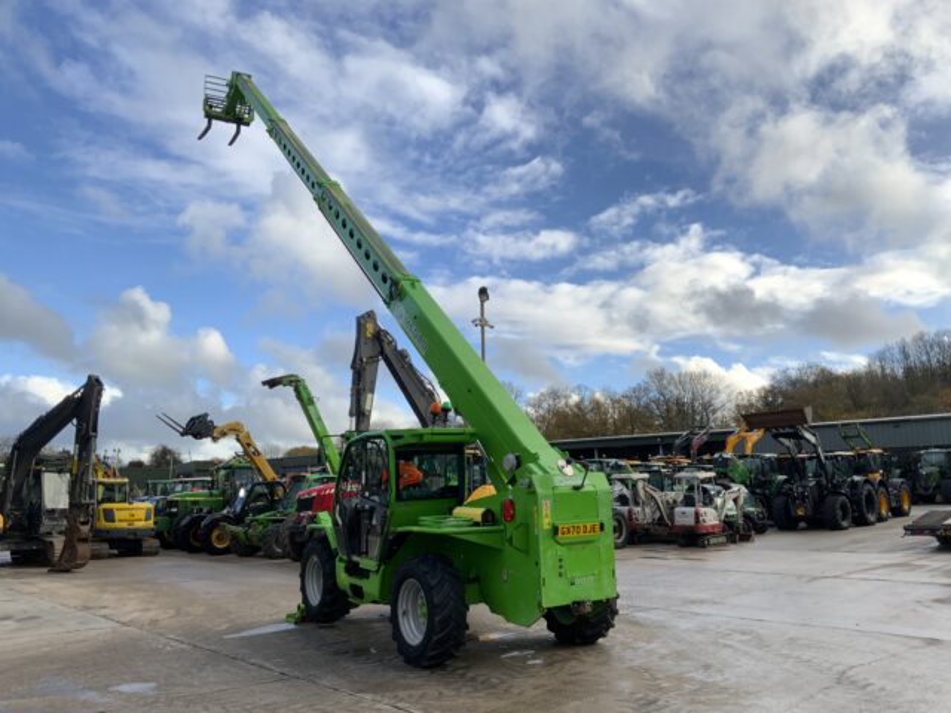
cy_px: 356
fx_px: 797
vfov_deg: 48.2
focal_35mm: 29
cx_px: 476
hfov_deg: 61.7
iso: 16
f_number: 1.8
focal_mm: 3
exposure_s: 1/353
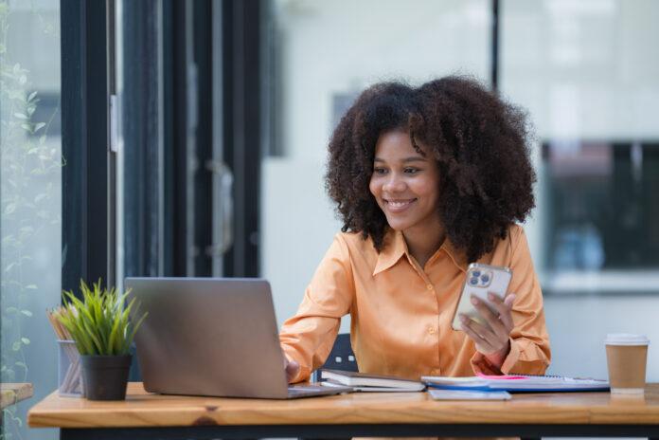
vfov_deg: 10.2
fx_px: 2471
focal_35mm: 135
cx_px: 330
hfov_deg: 15.2
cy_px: 220
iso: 200
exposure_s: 1/100
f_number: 2.8
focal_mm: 135
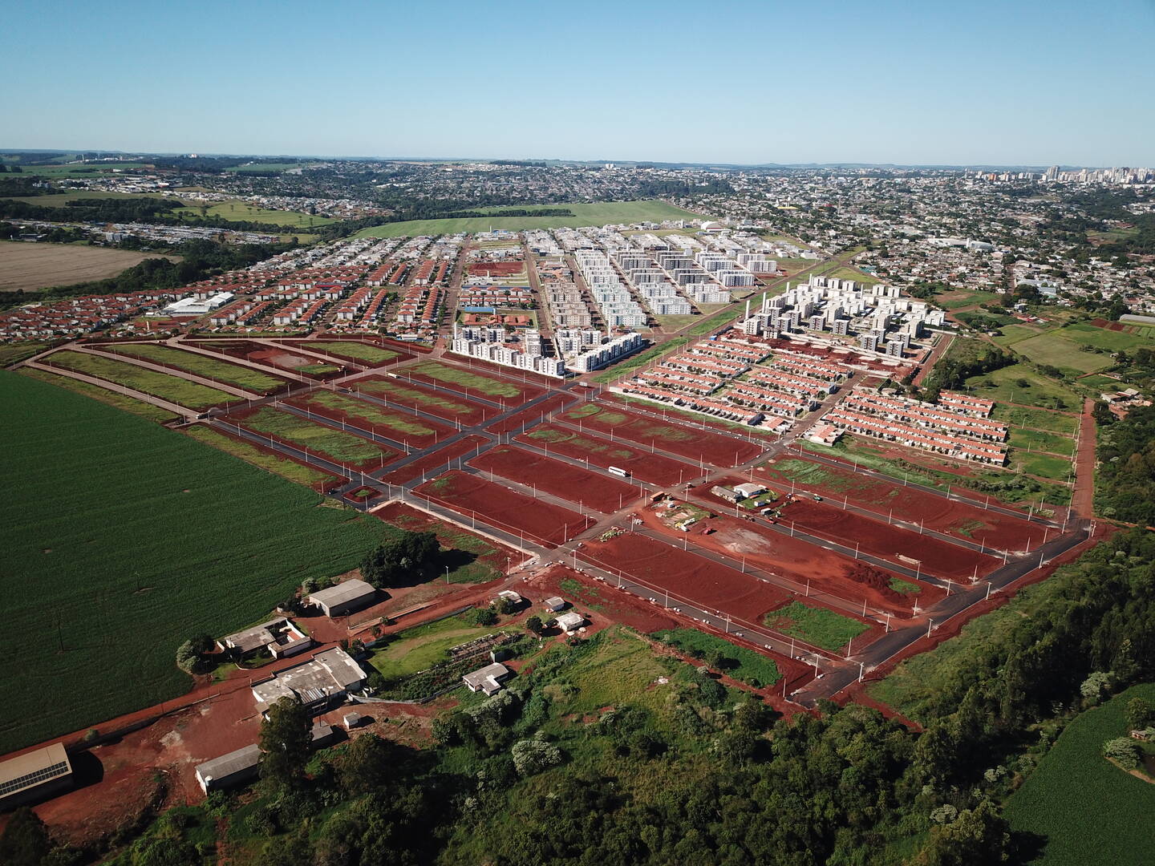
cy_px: 433
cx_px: 578
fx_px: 868
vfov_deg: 53.1
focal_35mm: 26
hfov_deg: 67.3
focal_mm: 4.73
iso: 118
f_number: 2.2
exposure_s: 1/100
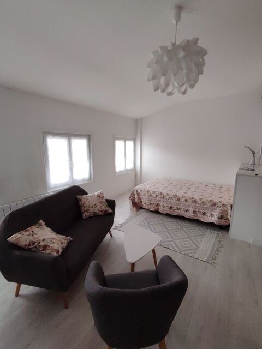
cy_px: 174
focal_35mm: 17
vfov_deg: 91.0
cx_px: 131
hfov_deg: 74.7
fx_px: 172
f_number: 2.2
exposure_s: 1/100
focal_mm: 1.43
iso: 196
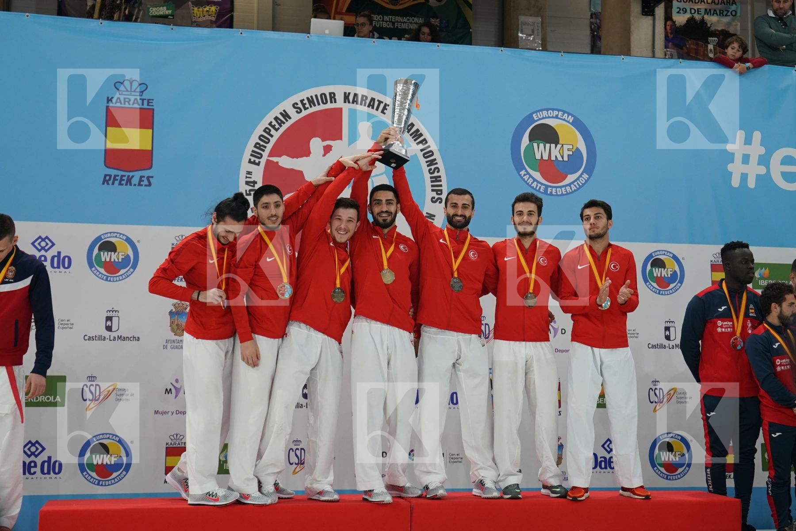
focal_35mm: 52
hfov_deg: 38.2
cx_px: 398
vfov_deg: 26.0
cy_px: 266
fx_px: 1150
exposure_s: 1/250
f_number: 2.8
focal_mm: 35
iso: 800
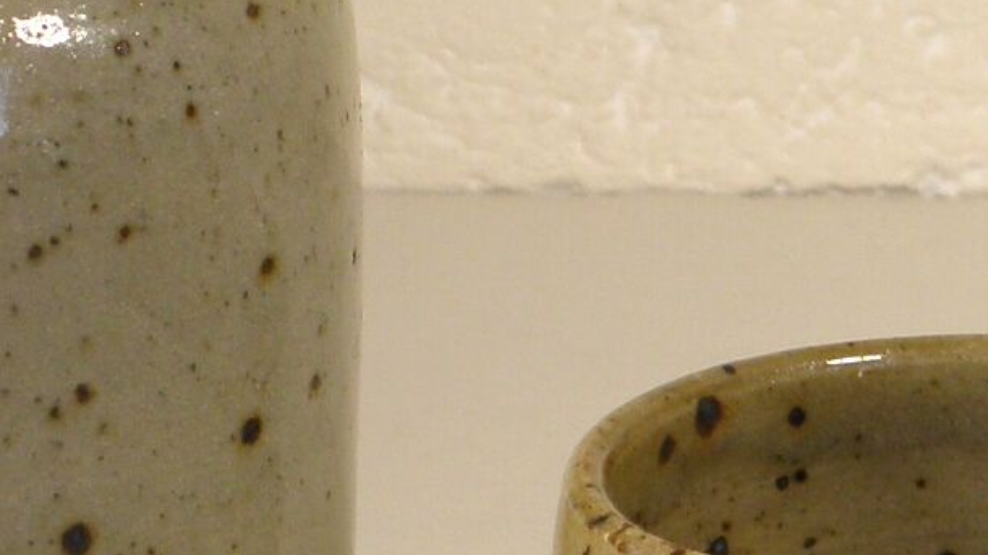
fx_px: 5632
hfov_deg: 10.0
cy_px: 120
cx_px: 985
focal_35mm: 215
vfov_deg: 5.6
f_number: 3.9
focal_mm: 8.6
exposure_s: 1/60
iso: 100
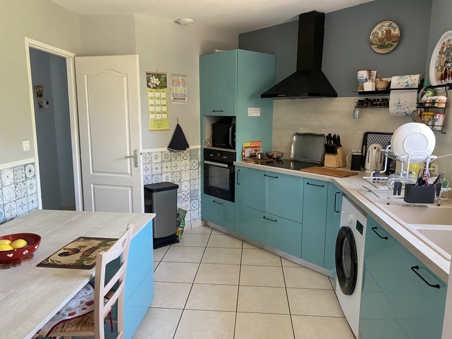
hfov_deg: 67.3
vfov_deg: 53.1
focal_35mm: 26
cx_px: 226
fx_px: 339
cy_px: 170
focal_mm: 4.25
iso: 200
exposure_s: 1/60
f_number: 1.8
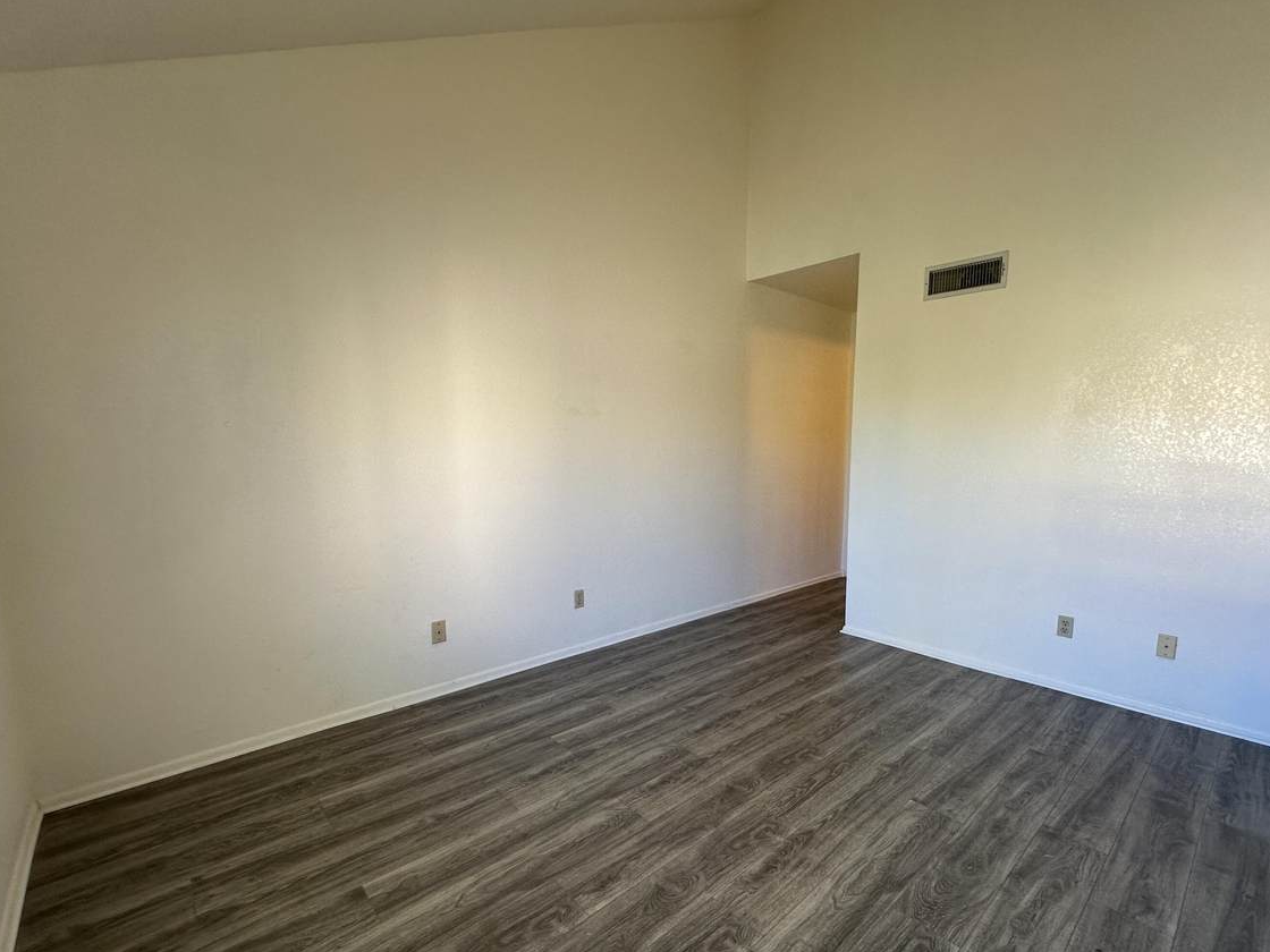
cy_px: 519
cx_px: 661
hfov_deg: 94.4
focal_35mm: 16
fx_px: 587
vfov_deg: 77.9
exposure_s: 1/120
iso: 160
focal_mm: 2.22
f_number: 2.2
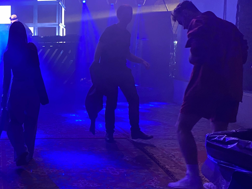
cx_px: 17
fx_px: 393
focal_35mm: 54
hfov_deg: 33.3
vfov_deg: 27.0
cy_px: 89
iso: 200
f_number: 1.8
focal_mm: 4.25
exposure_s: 1/60
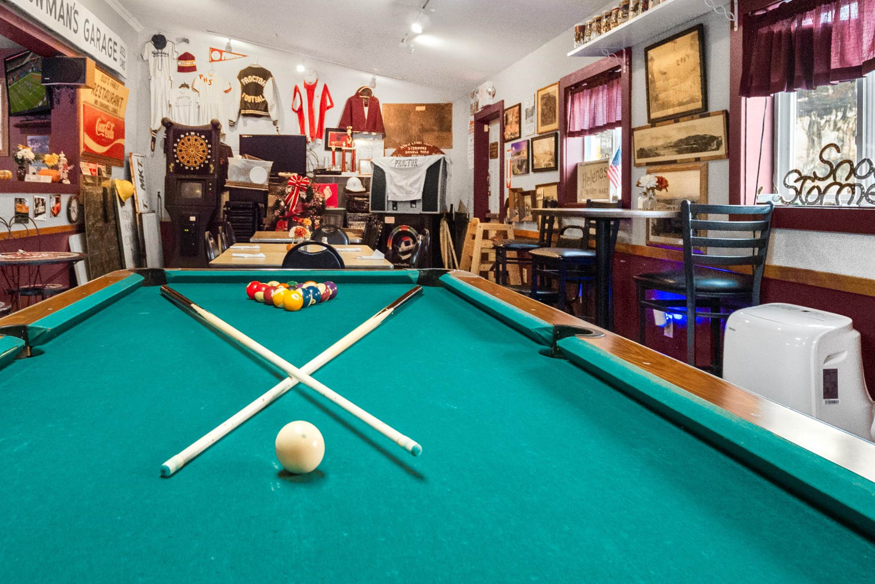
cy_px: 327
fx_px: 559
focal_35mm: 23
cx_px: 308
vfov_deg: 55.0
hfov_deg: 74.3
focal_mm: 8
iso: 2000
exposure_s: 1/60
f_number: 2.8
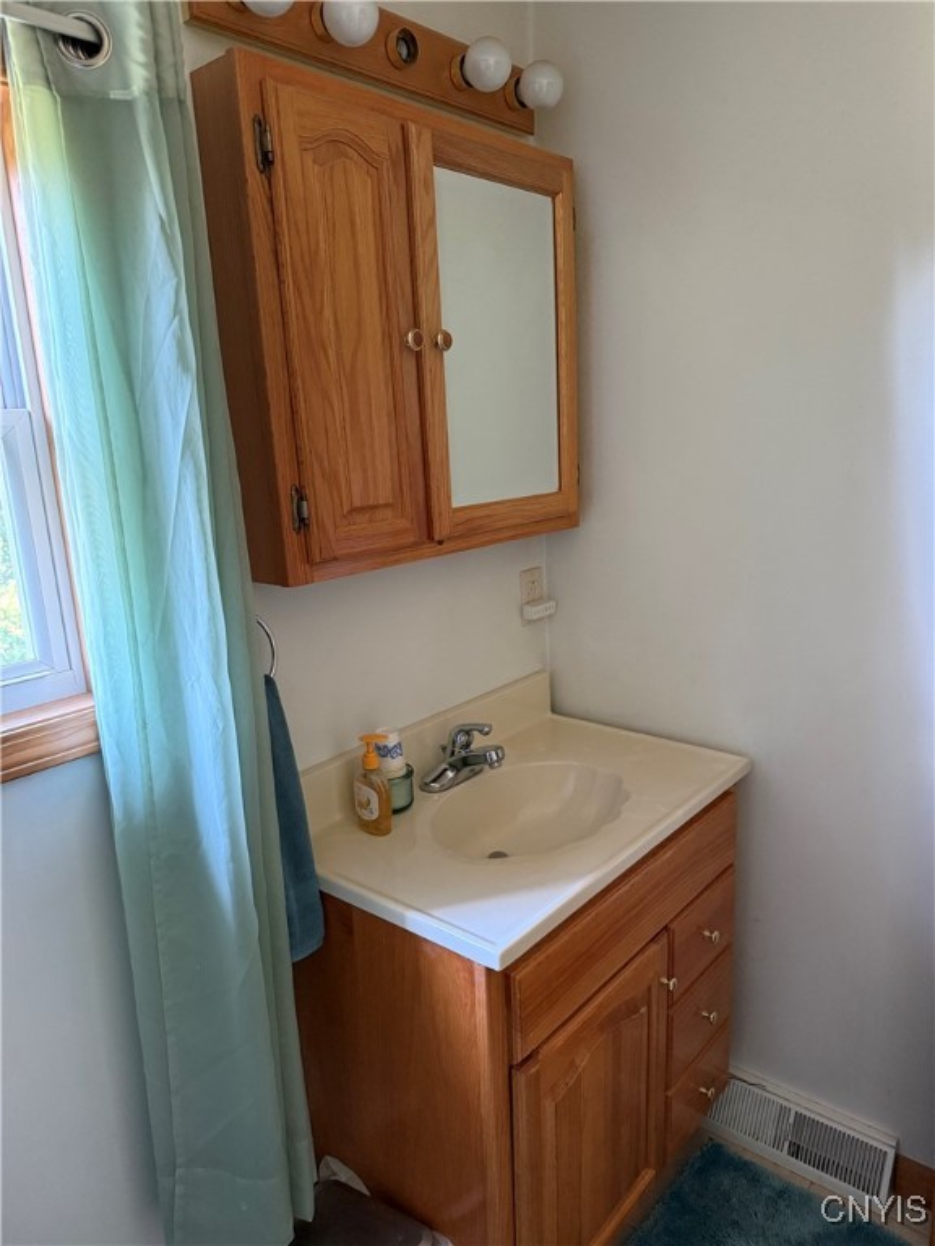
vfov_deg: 71.6
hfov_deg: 56.8
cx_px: 468
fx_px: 864
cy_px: 623
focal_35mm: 24
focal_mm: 6.76
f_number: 1.78
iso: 640
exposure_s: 1/60
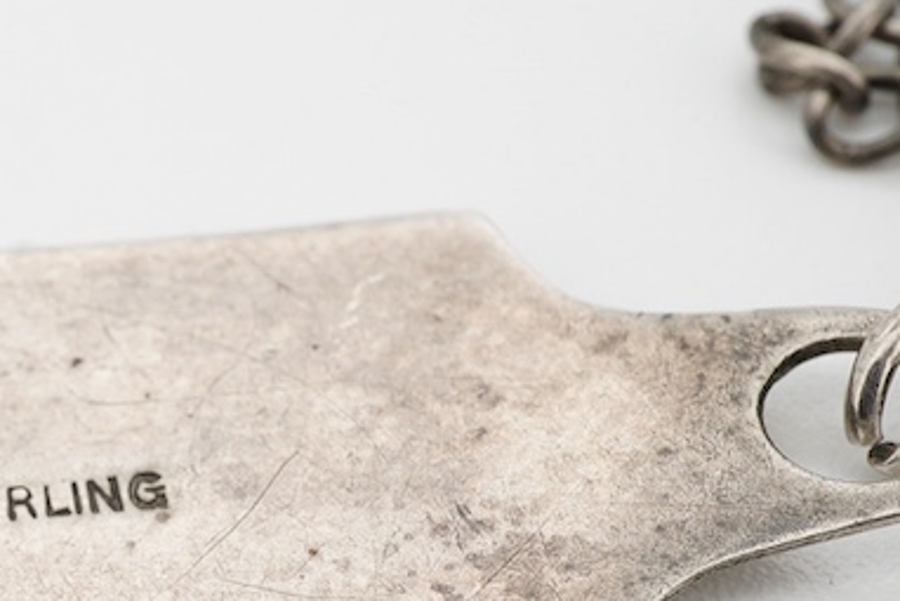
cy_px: 537
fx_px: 2651
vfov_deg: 12.8
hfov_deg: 18.8
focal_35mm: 106
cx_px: 2
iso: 200
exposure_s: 1/125
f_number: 22
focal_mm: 30
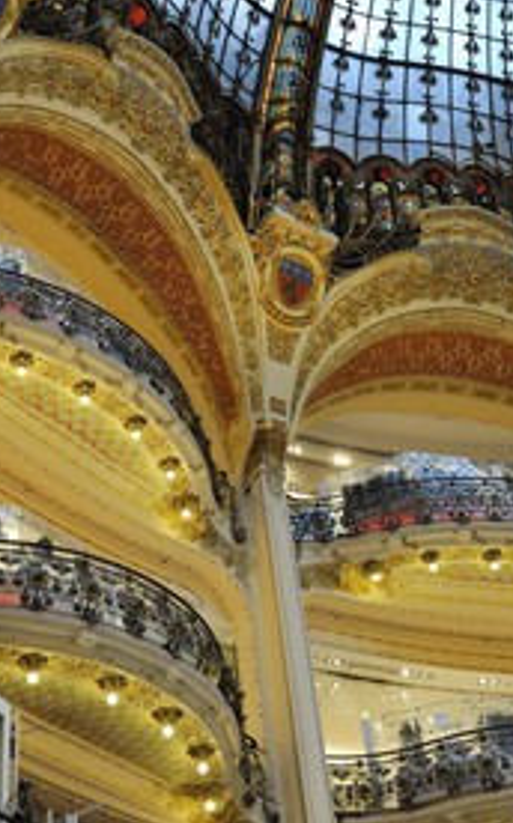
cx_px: 149
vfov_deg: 34.6
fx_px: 1323
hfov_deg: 21.8
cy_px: 409
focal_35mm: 59
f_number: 5.6
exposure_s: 1/80
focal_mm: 38
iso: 800
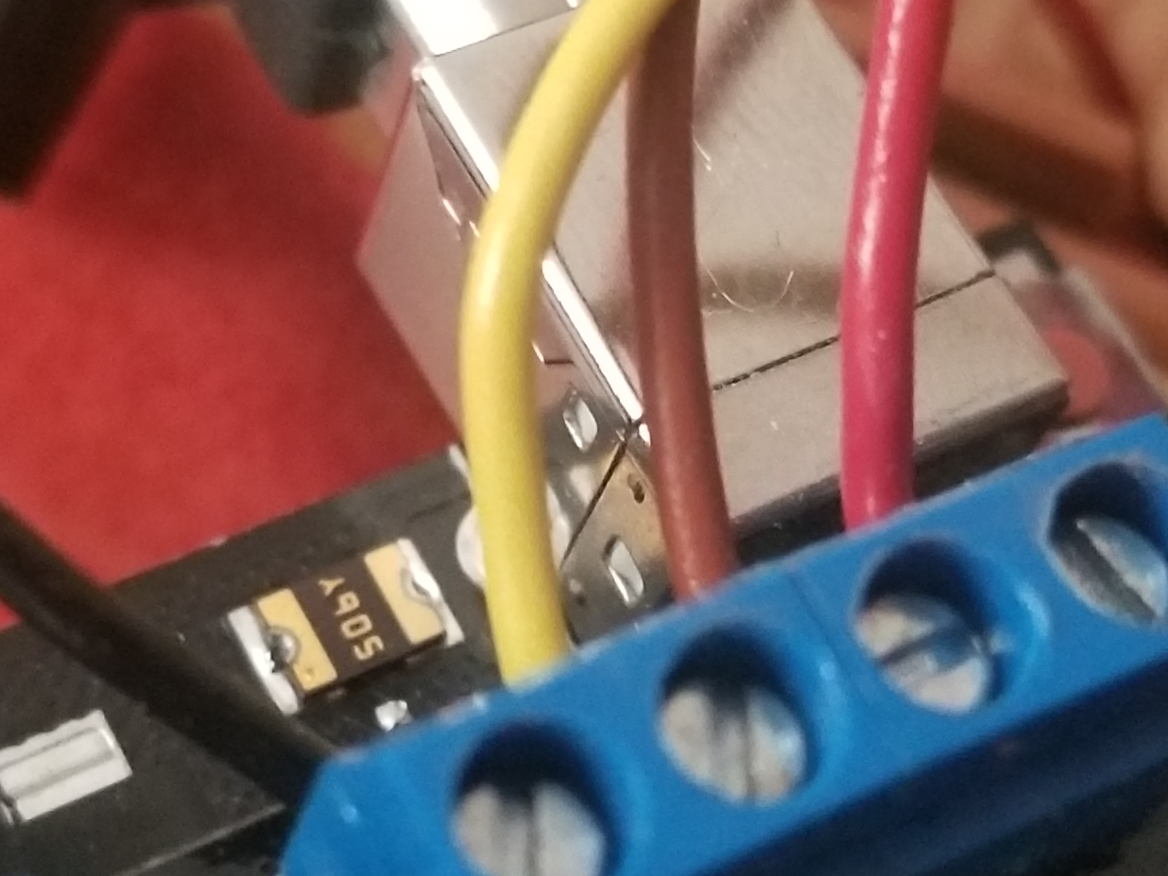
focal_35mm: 26
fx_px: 877
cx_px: 584
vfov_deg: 53.1
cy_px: 438
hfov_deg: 67.3
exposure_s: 1/33
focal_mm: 4.25
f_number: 1.7
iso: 640
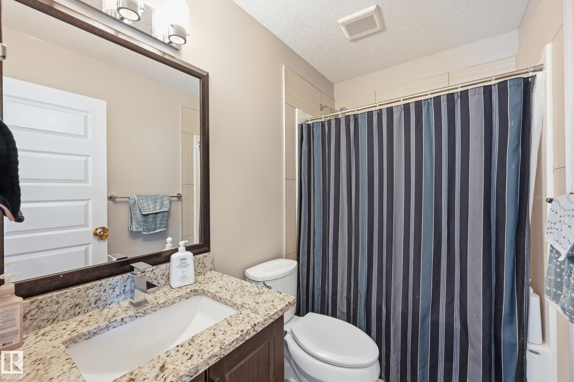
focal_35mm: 14
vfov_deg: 81.1
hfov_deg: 104.3
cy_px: 191
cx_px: 287
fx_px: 223
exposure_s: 1/2.5
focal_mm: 14
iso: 100
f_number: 8
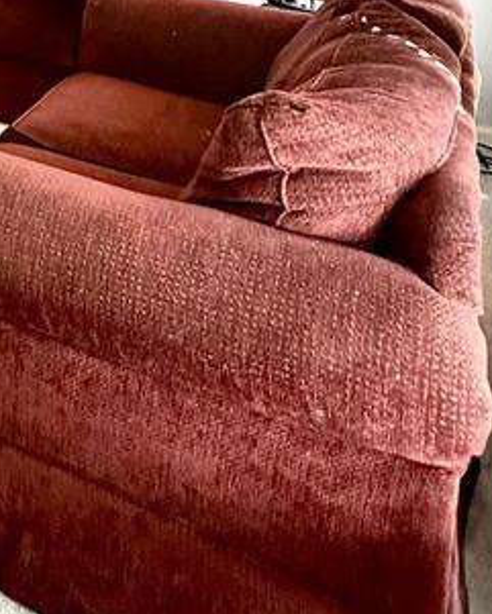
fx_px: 891
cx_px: -186
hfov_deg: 25.5
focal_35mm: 49
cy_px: -175
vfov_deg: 30.4
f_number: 2.2
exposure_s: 1/60
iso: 320
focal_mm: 2.22
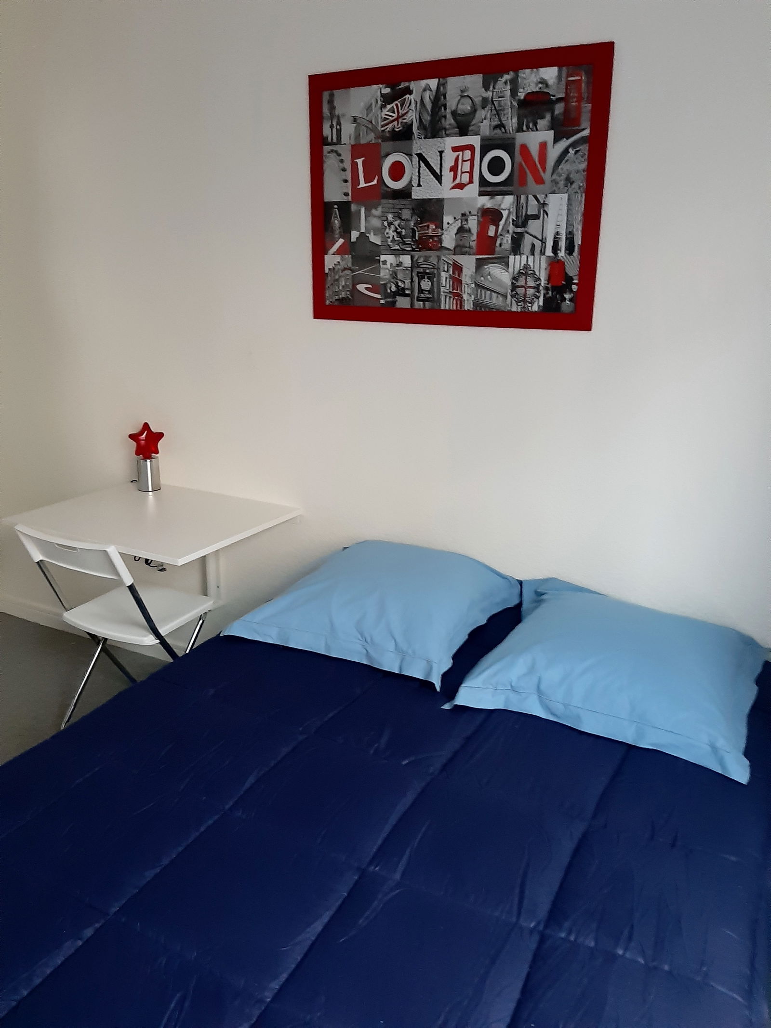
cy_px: 514
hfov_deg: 51.4
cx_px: 386
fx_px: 802
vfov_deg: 65.3
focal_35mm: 27
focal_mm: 3.93
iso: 400
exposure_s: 1/25
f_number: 1.7
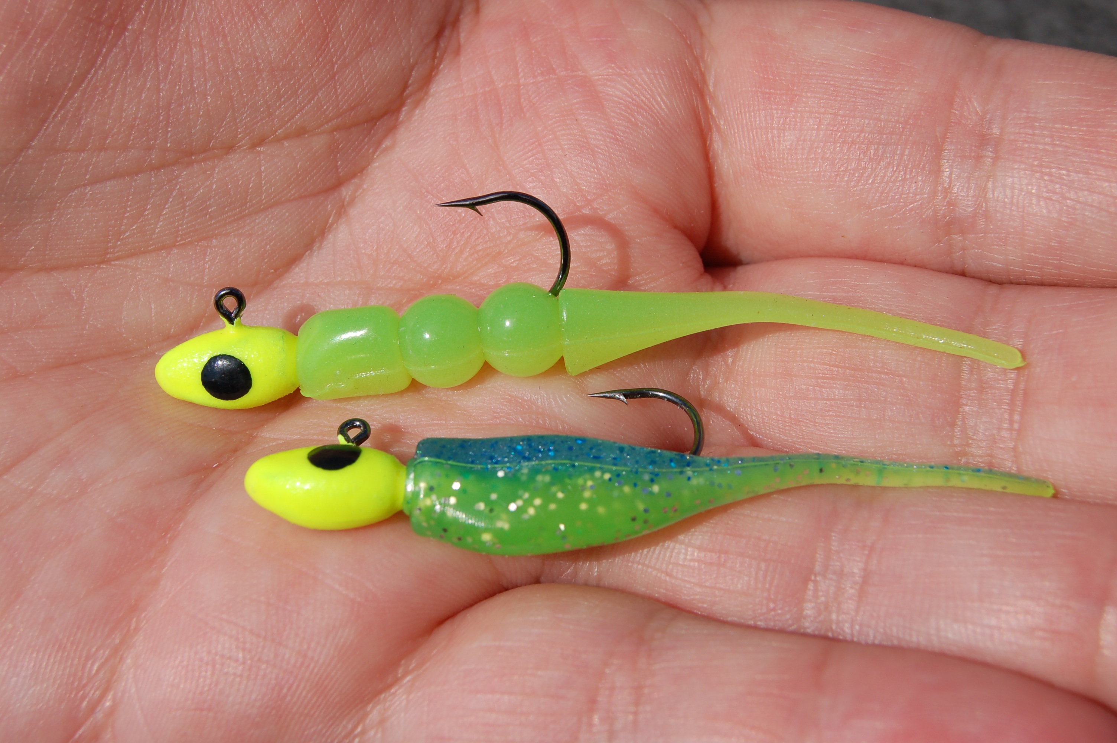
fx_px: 2232
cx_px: 558
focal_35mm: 72
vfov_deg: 18.9
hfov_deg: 28.1
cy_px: 372
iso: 200
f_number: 11
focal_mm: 48
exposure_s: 1/500
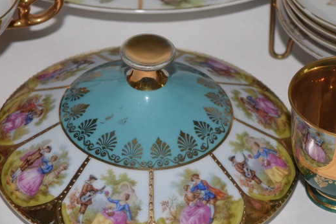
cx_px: 165
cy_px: 80
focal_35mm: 159
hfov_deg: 12.9
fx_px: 1484
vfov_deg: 8.6
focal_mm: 55
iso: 800
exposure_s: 1/100
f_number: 5.6
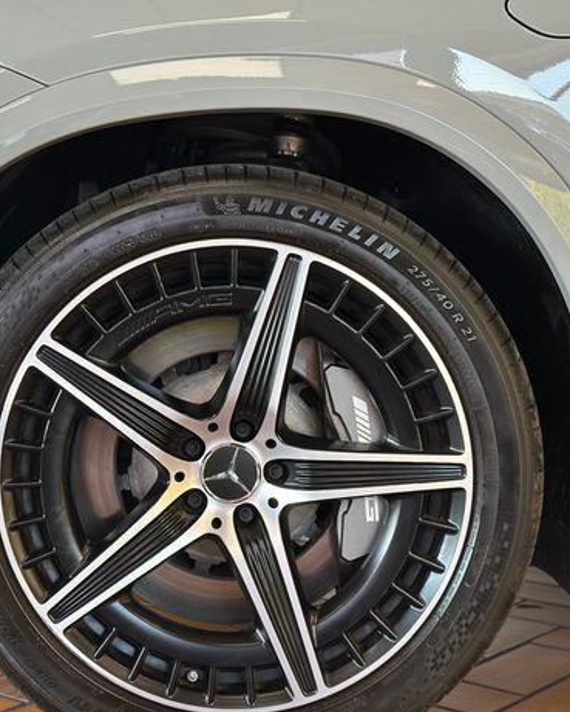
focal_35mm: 65
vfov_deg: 29.1
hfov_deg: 23.3
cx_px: 153
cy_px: 352
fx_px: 1370
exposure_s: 1/174
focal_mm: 6.86
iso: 80
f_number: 1.78
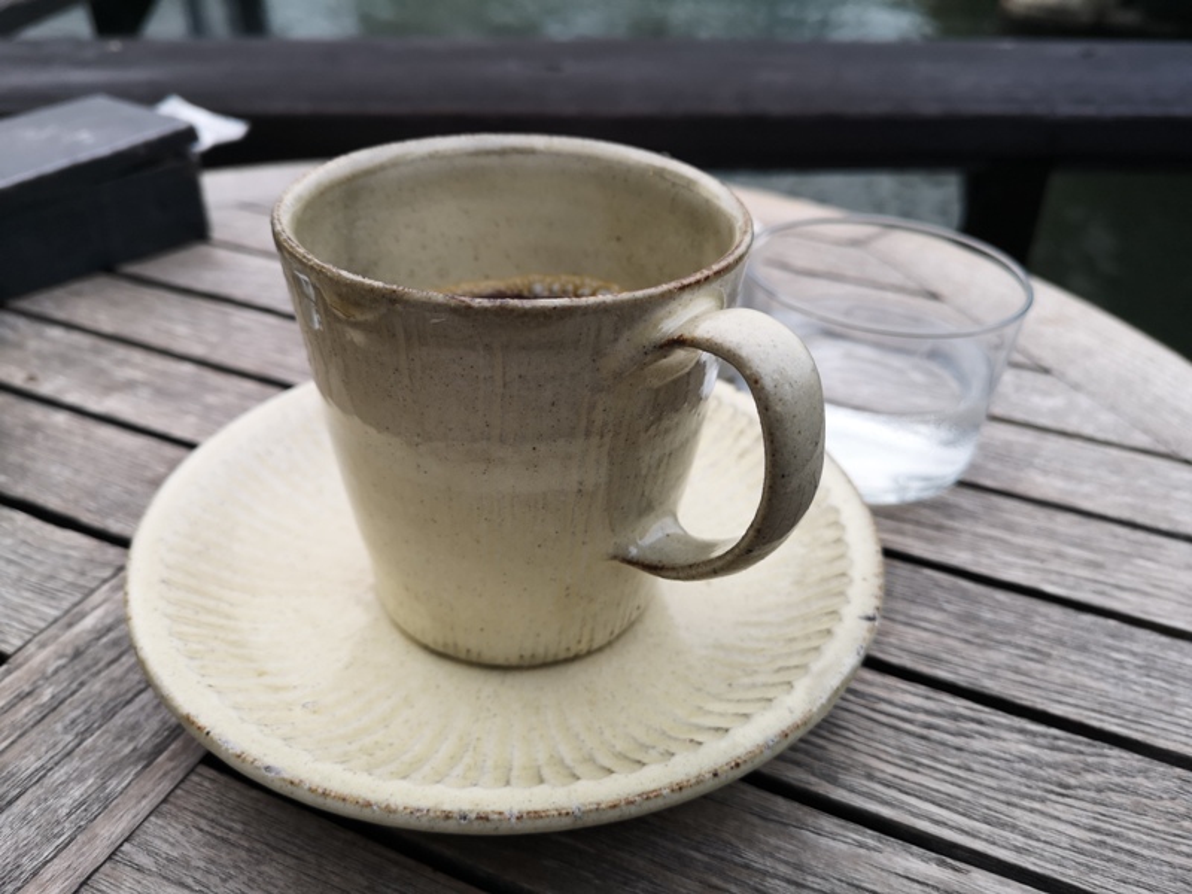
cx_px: 596
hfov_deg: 65.3
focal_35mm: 27
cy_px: 447
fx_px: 930
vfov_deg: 51.4
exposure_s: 1/120
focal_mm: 3.95
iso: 80
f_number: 1.8
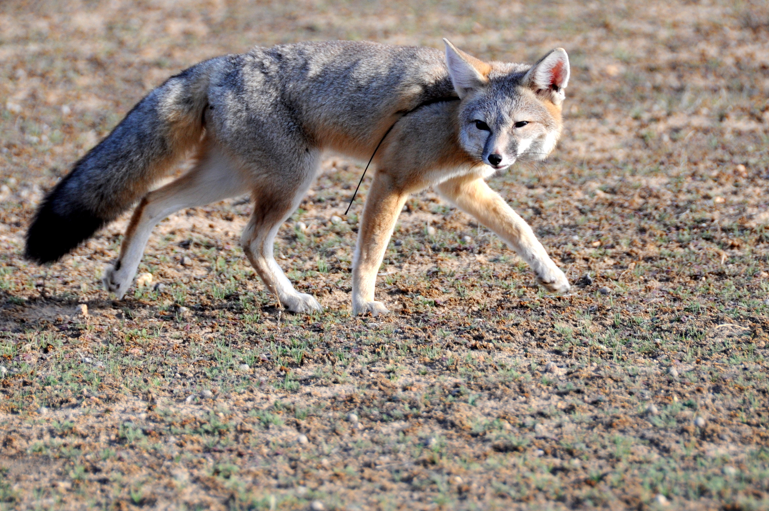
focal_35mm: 387
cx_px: 401
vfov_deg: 3.5
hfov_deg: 5.3
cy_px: 216
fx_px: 8256
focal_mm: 200
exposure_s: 1/1000
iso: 400
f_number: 5.6
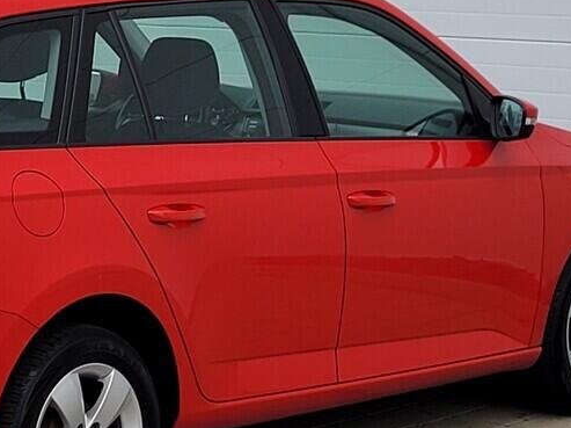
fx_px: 1253
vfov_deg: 19.4
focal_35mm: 76
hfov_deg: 25.0
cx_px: 66
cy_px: 194
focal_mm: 5.4
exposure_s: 1/267
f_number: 1.8
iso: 40
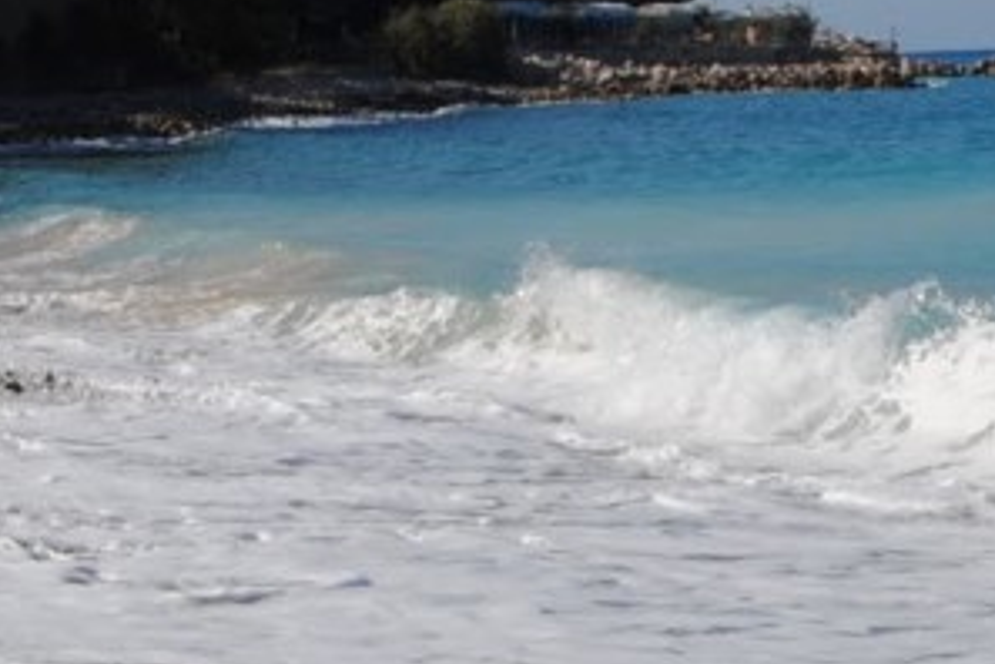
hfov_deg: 14.7
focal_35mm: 139
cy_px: 376
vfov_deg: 9.9
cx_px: 789
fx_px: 3842
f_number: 9
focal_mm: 24
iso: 100
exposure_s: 1/400
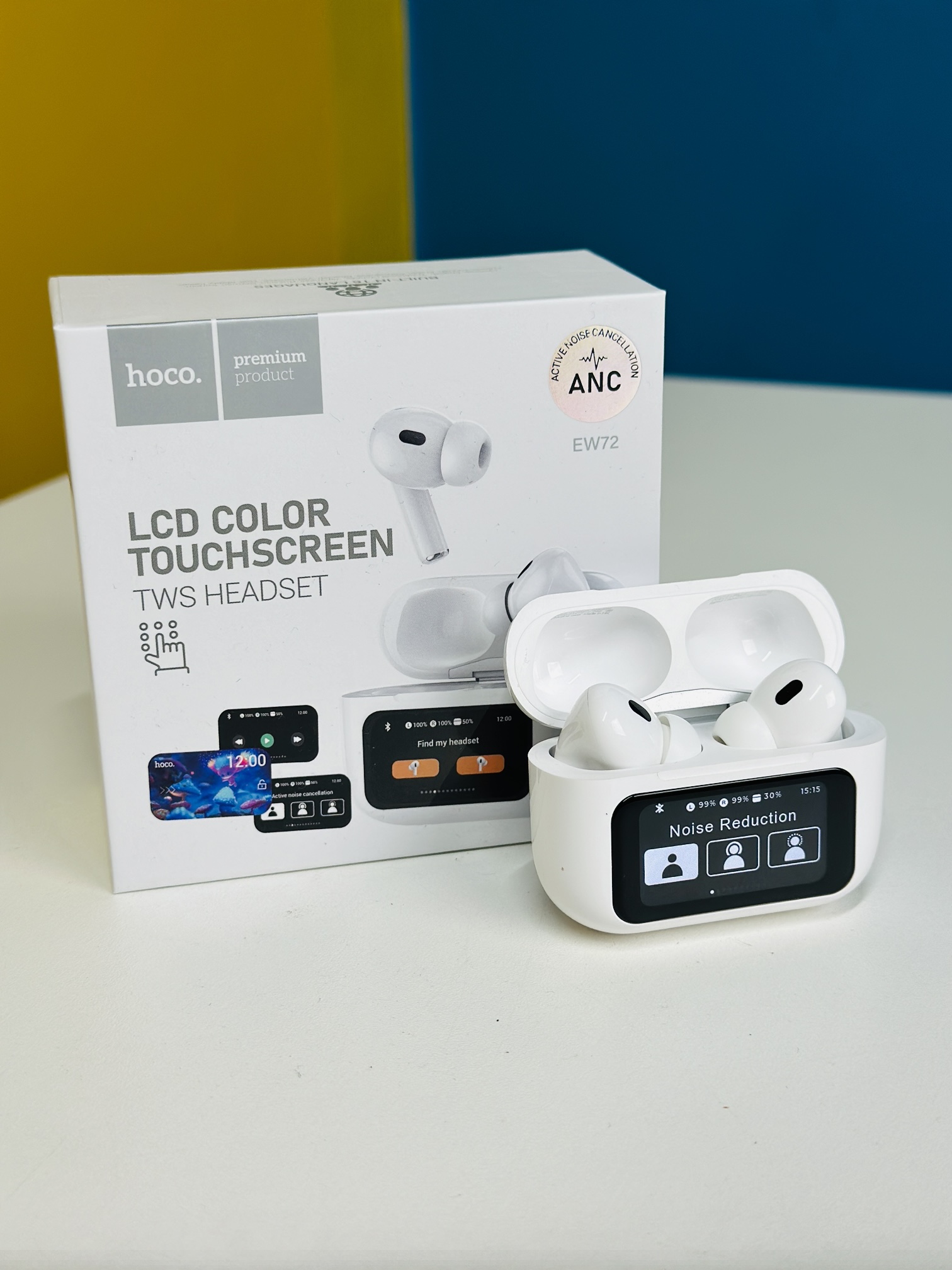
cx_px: 476
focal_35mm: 48
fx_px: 1760
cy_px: 635
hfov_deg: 30.3
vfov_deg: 39.7
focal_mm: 6.86
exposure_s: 1/101
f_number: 1.78
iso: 80
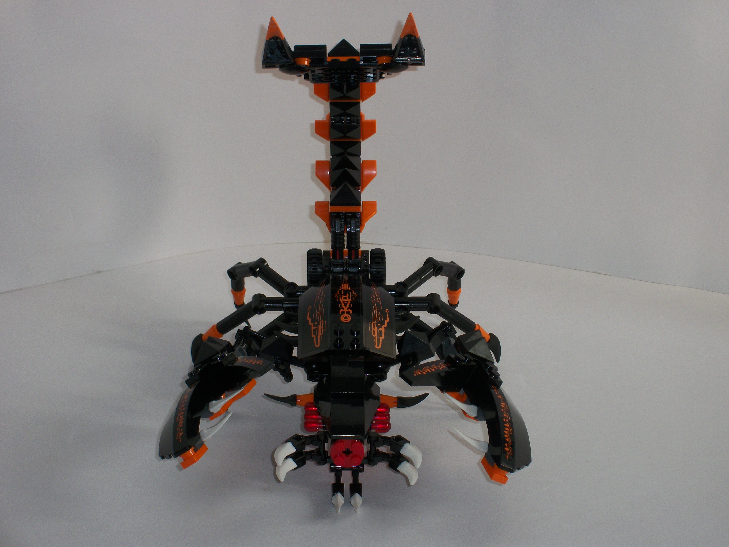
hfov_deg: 18.7
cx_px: 364
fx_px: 2211
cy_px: 274
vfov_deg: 14.1
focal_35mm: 105
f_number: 5.7
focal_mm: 18.8
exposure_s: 1/60
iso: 80
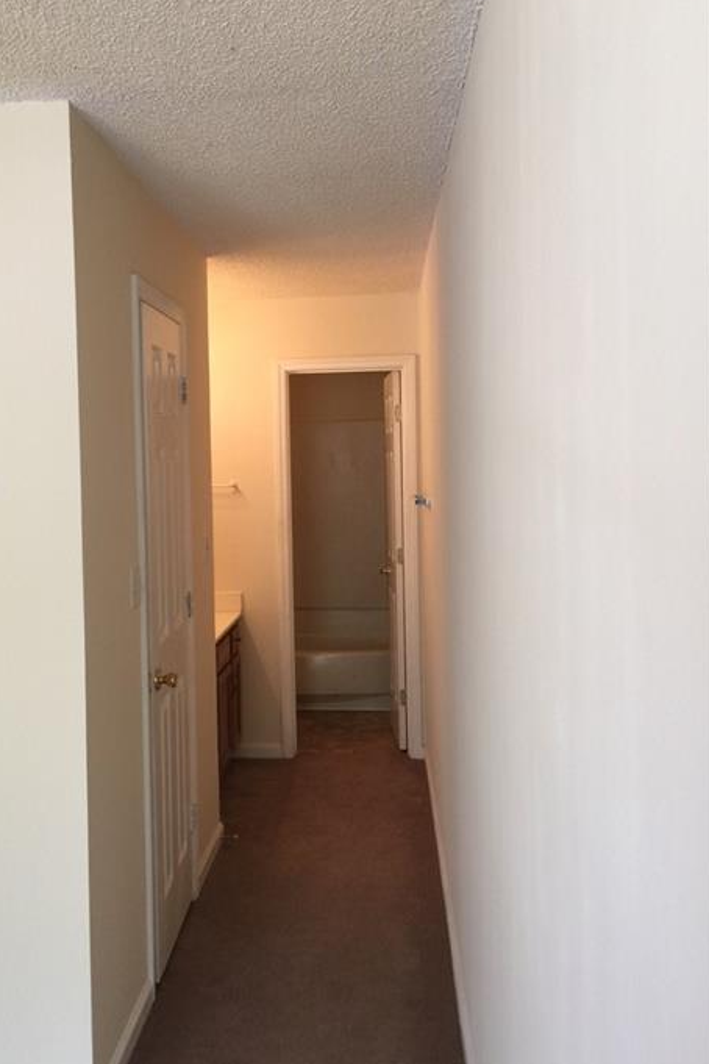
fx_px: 1004
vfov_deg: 55.8
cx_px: 265
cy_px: 500
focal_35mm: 34
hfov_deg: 38.6
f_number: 2.2
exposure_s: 1/15
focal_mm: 4.15
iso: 32
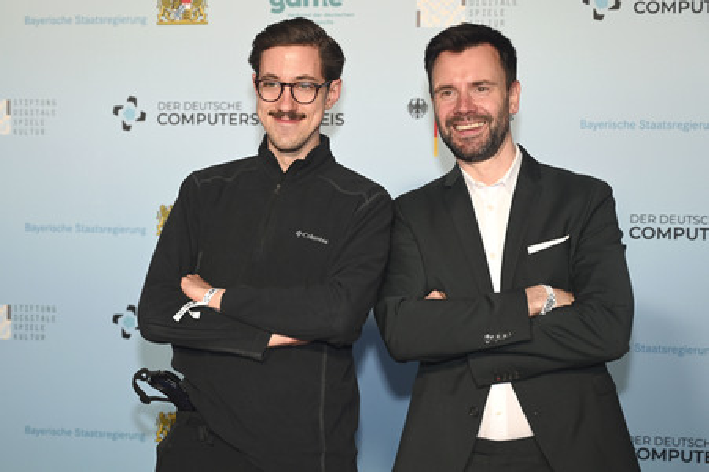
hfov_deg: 35.7
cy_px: 236
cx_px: 354
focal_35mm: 56
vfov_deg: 24.2
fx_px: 1102
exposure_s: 1/160
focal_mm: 56
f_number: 4
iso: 1000
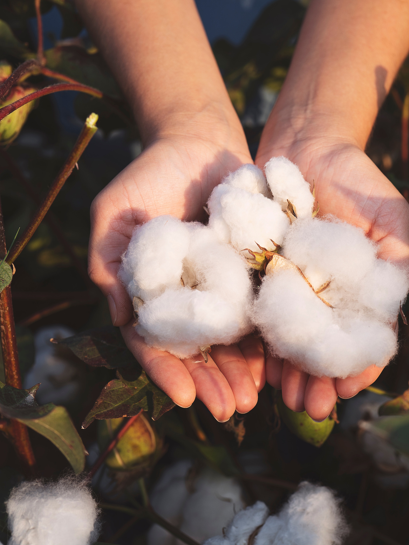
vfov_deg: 26.7
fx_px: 1150
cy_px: 269
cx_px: 262
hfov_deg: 20.1
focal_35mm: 73
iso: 50
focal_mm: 50
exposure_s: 1/200
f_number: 5
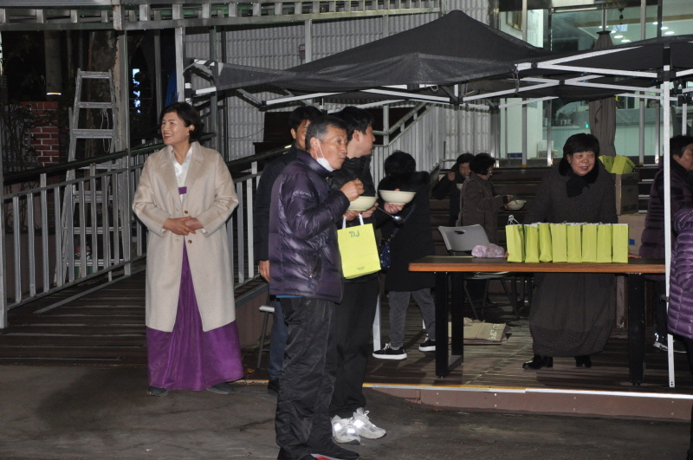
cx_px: 346
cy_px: 230
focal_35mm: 72
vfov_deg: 18.9
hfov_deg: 28.1
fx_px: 1384
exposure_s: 1/60
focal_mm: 48
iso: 800
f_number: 4.8
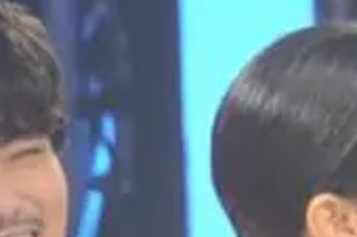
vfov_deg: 1.0
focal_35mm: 1376
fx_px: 13632
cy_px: 323
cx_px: 244
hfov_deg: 1.5
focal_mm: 200
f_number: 5.6
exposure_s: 1/80
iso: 1600
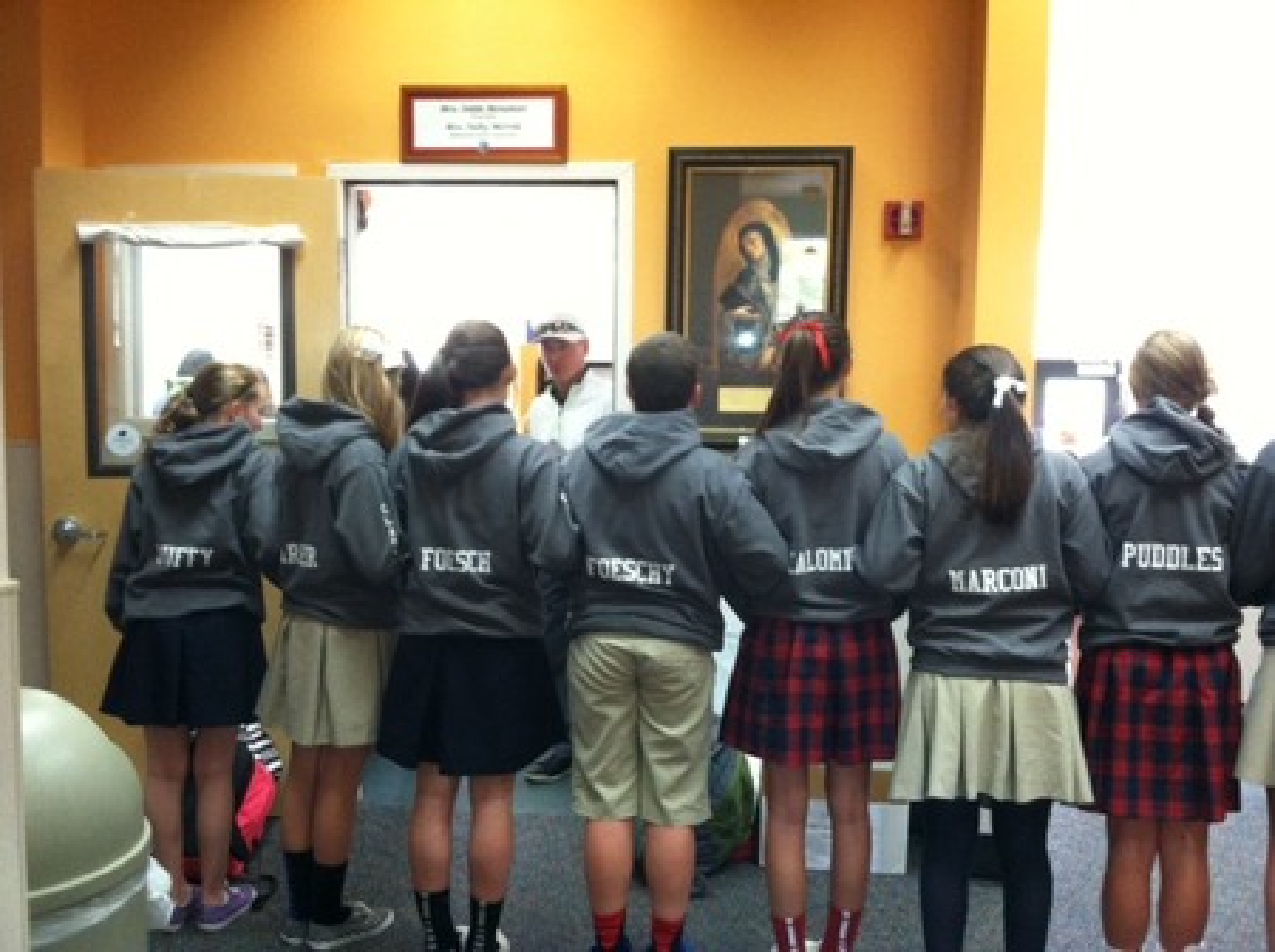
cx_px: 638
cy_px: 476
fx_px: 1287
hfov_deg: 52.7
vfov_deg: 40.6
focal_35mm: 35
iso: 320
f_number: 2.8
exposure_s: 1/15
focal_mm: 3.85
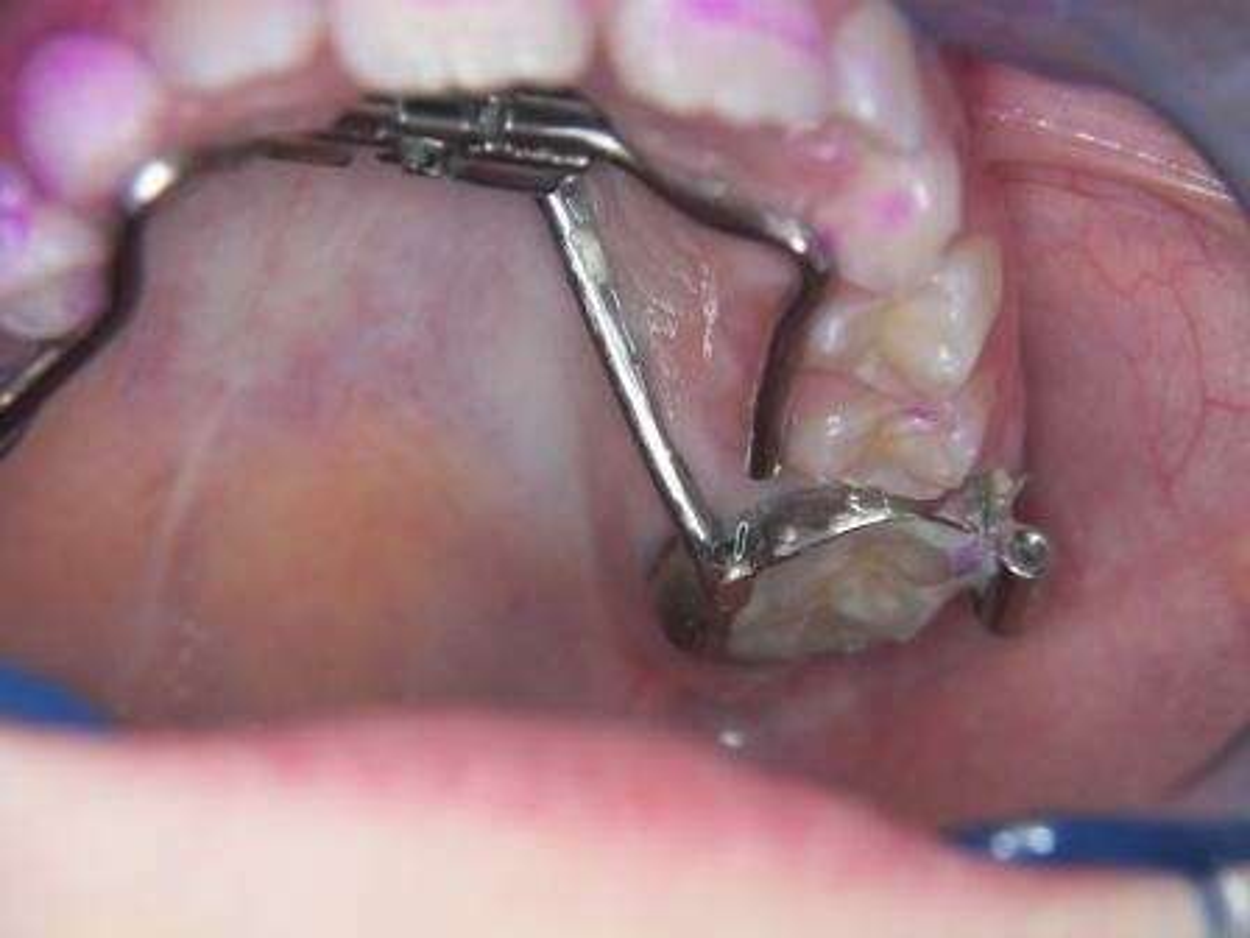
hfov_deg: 12.1
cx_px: 625
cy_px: 469
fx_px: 5886
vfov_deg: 9.1
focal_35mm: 163
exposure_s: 1/40
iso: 64
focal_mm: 27
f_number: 3.2
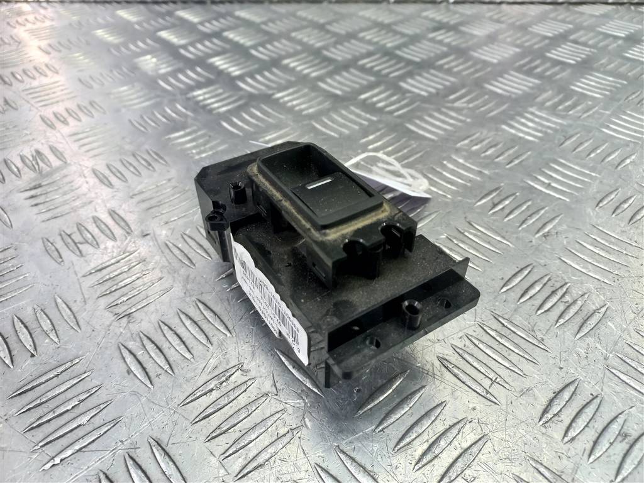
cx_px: 322
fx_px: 465
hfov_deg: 69.4
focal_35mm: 25
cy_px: 242
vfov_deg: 54.9
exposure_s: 1/50
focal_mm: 4.6
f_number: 1.8
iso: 80
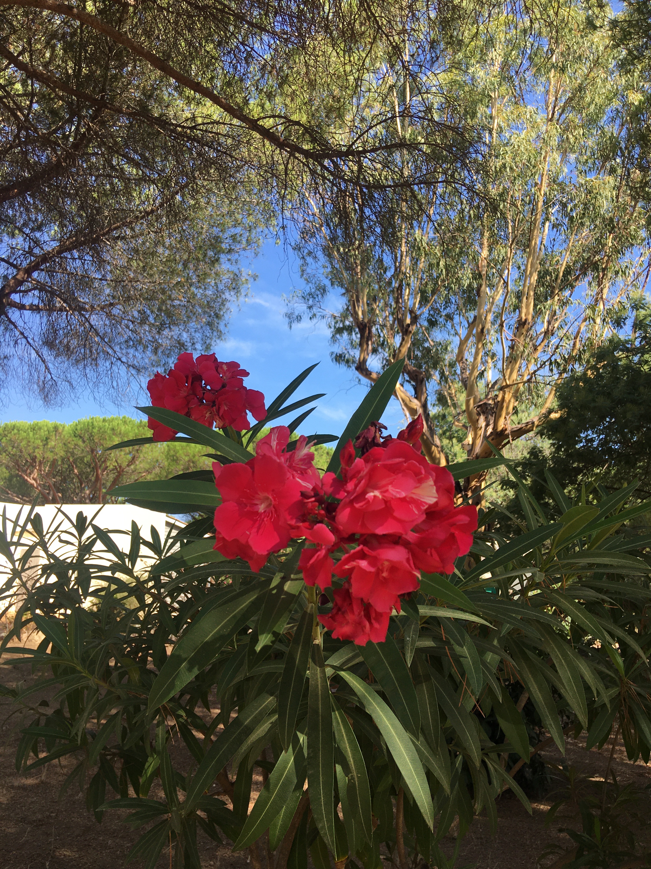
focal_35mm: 29
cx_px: 326
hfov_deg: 48.2
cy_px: 434
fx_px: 727
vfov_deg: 61.7
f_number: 2.2
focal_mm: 4.15
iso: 25
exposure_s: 1/605
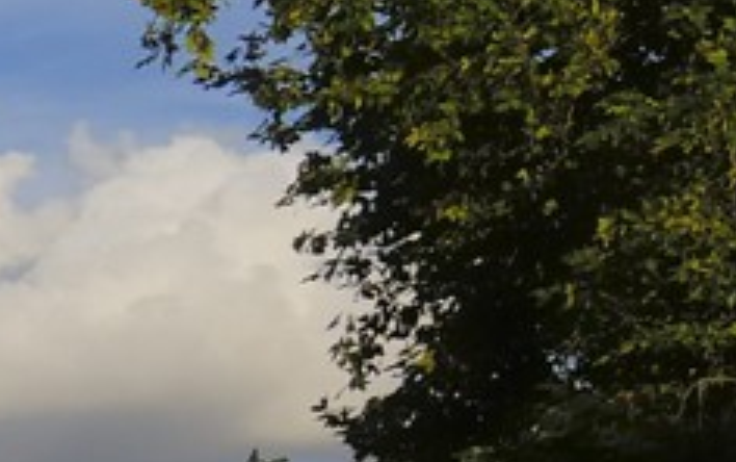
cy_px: 253
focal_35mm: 196
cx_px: -1728
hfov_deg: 8.3
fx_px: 3944
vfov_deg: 6.7
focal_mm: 19
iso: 100
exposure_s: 1/125
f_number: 12
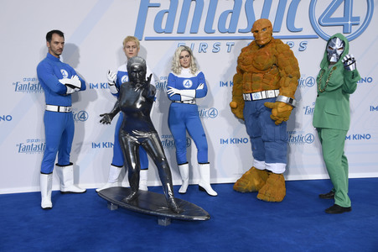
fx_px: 504
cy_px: 126
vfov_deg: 28.0
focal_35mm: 48
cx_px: 189
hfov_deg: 41.1
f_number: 5.6
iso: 400
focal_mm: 48
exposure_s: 1/250
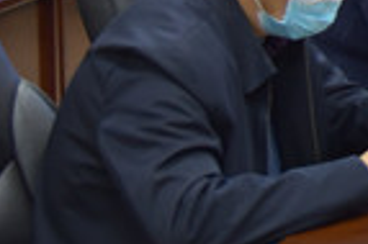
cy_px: -193
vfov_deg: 7.4
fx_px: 1828
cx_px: 924
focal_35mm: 179
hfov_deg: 9.9
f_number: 4
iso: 1600
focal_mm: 32
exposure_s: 1/80
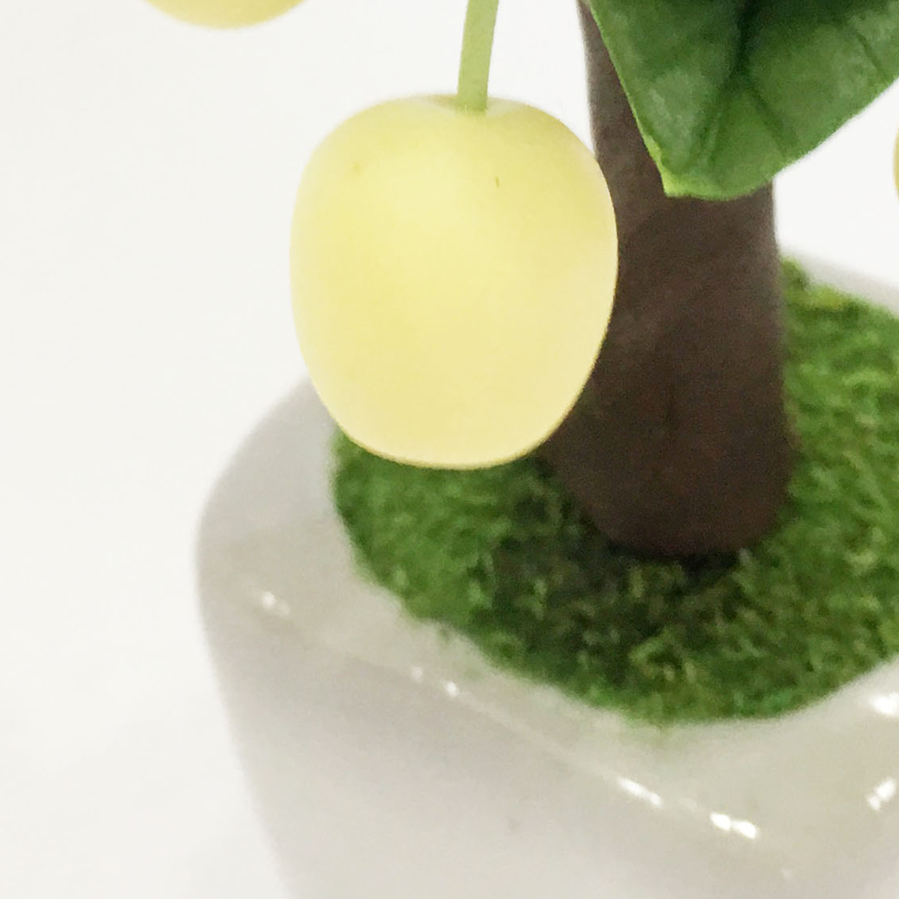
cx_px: 510
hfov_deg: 18.9
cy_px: 146
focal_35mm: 92
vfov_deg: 18.7
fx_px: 2703
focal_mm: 4.15
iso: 40
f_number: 2.2
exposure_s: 1/17
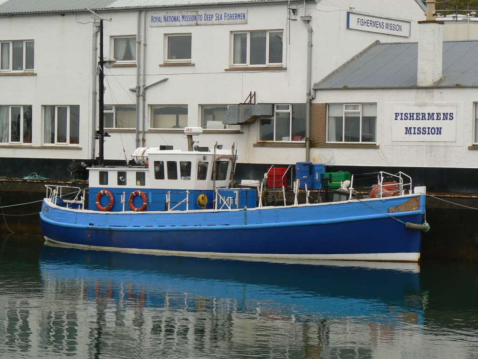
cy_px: 180
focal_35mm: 112
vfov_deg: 13.2
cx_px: 239
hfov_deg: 17.6
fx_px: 1547
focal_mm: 18.6
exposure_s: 1/250
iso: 80
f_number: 5.6
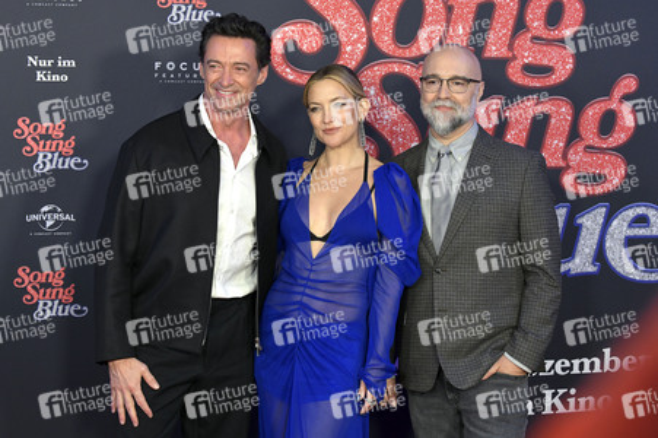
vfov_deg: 19.4
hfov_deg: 28.9
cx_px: 329
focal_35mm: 70
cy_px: 219
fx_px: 1278
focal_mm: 70
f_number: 5.6
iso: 1600
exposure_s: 1/200
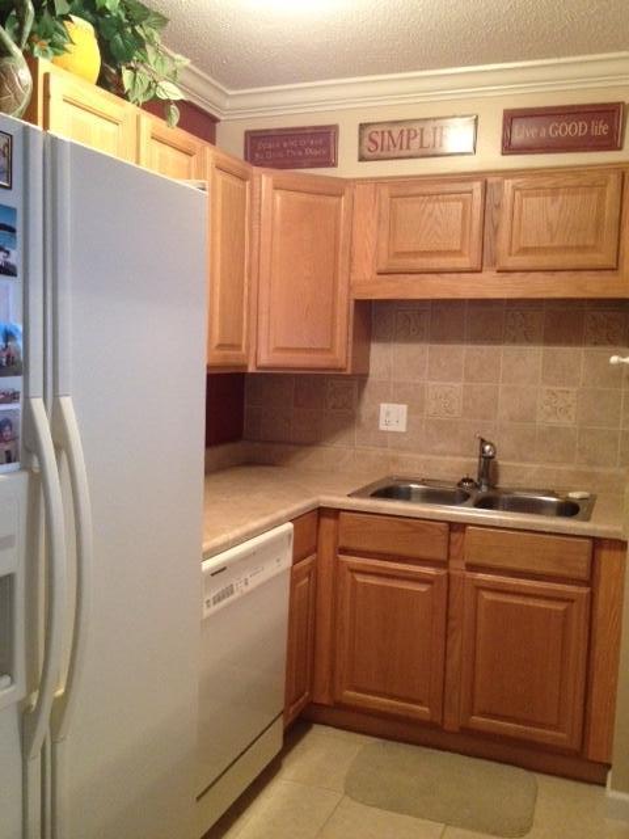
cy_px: 420
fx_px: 848
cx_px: 314
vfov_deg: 52.6
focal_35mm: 35
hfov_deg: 40.7
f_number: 2.4
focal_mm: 4.28
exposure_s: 1/17
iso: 400
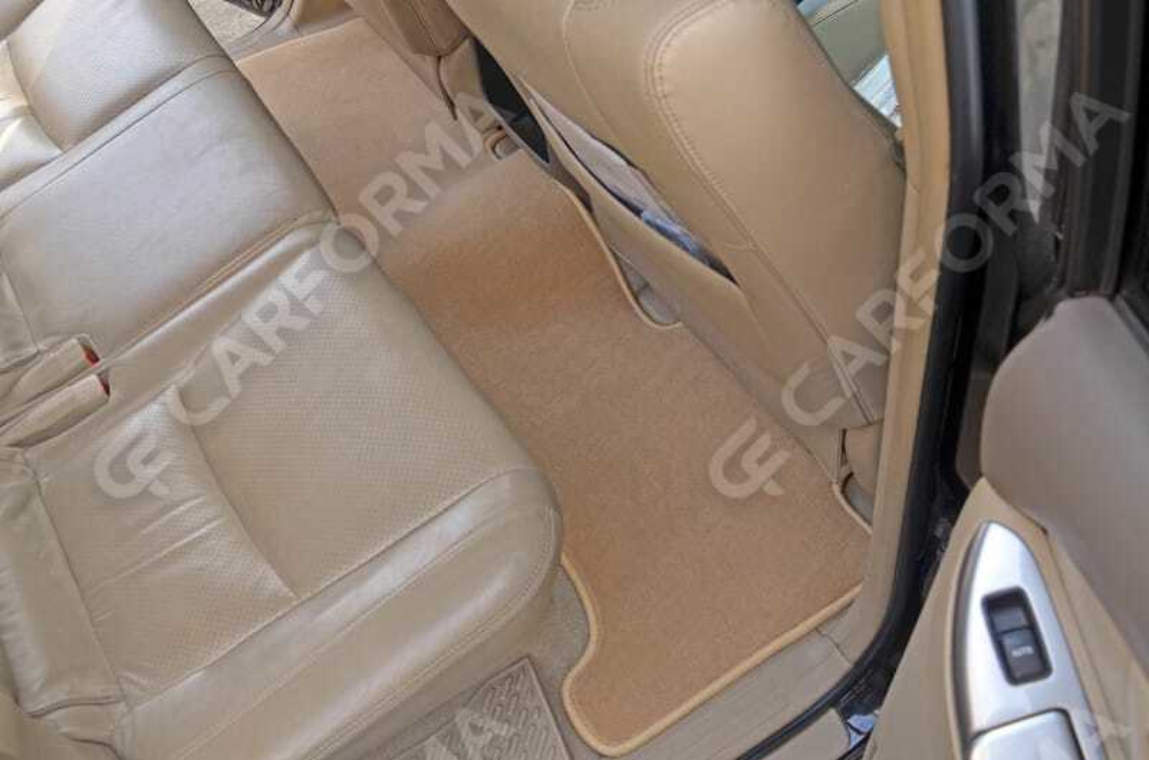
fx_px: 1194
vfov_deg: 35.3
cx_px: 574
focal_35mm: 38
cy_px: 380
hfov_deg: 51.4
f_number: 5.6
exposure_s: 1/125
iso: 250
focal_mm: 25
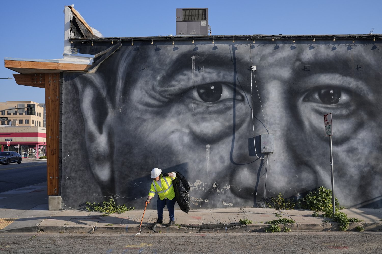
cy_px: 127
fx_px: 361
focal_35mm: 34
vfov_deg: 38.9
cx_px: 191
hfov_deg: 55.8
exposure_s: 1/800
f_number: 8
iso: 400
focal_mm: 34
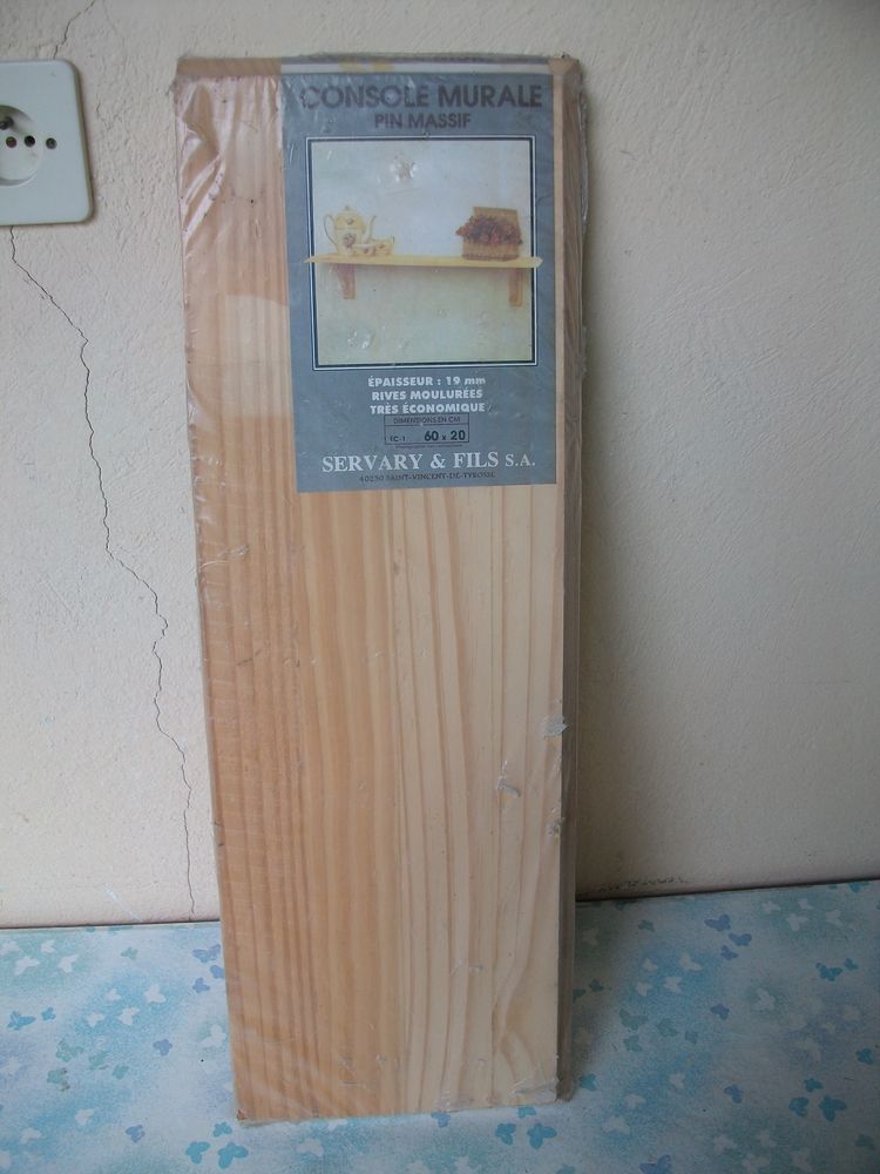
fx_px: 1085
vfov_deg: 56.8
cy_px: 587
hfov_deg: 44.2
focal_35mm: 32
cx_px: 440
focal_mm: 5.7
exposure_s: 1/139
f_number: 2.9
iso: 80
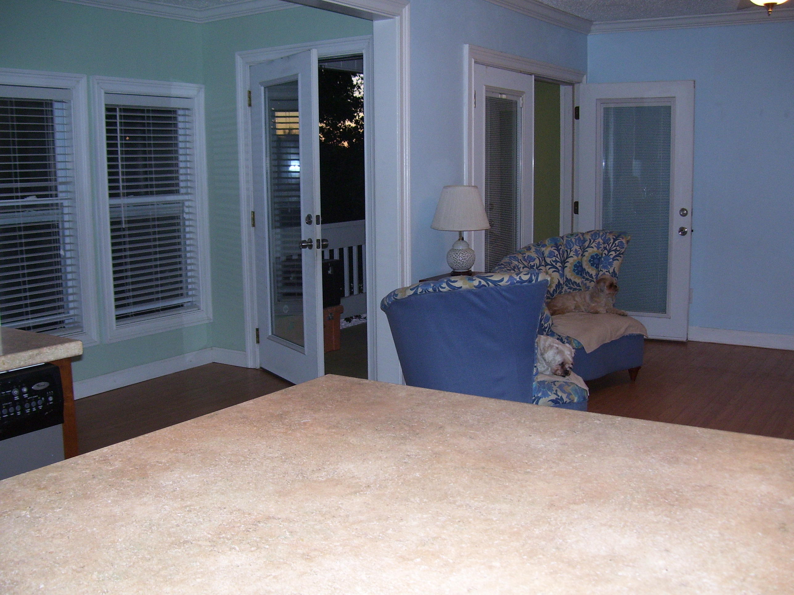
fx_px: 849
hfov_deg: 50.1
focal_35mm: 37
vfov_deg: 38.7
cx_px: 397
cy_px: 298
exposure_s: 1/60
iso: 125
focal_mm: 6
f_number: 2.7
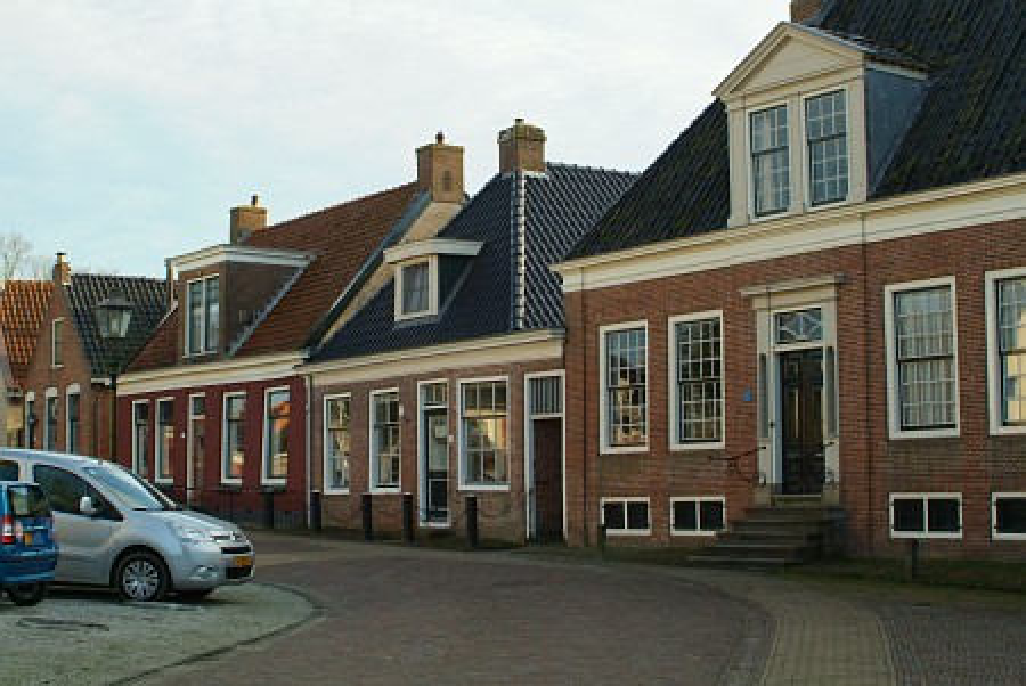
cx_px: 513
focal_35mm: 53
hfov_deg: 37.5
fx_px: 1512
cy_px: 343
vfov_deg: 25.6
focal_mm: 35
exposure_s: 1/250
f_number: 9.5
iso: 800
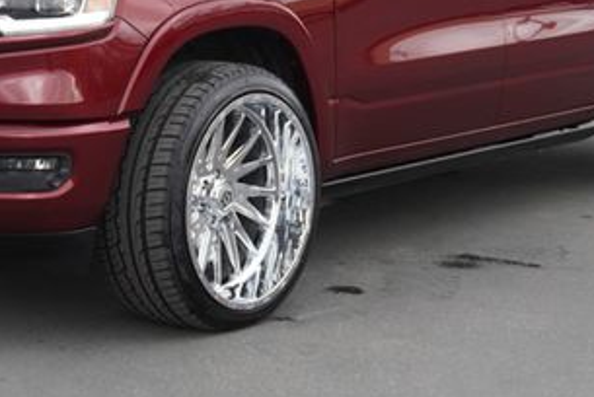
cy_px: 58
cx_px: 214
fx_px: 1817
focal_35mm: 110
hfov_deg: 18.5
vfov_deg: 12.4
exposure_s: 1/160
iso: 500
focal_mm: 35
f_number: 5.6
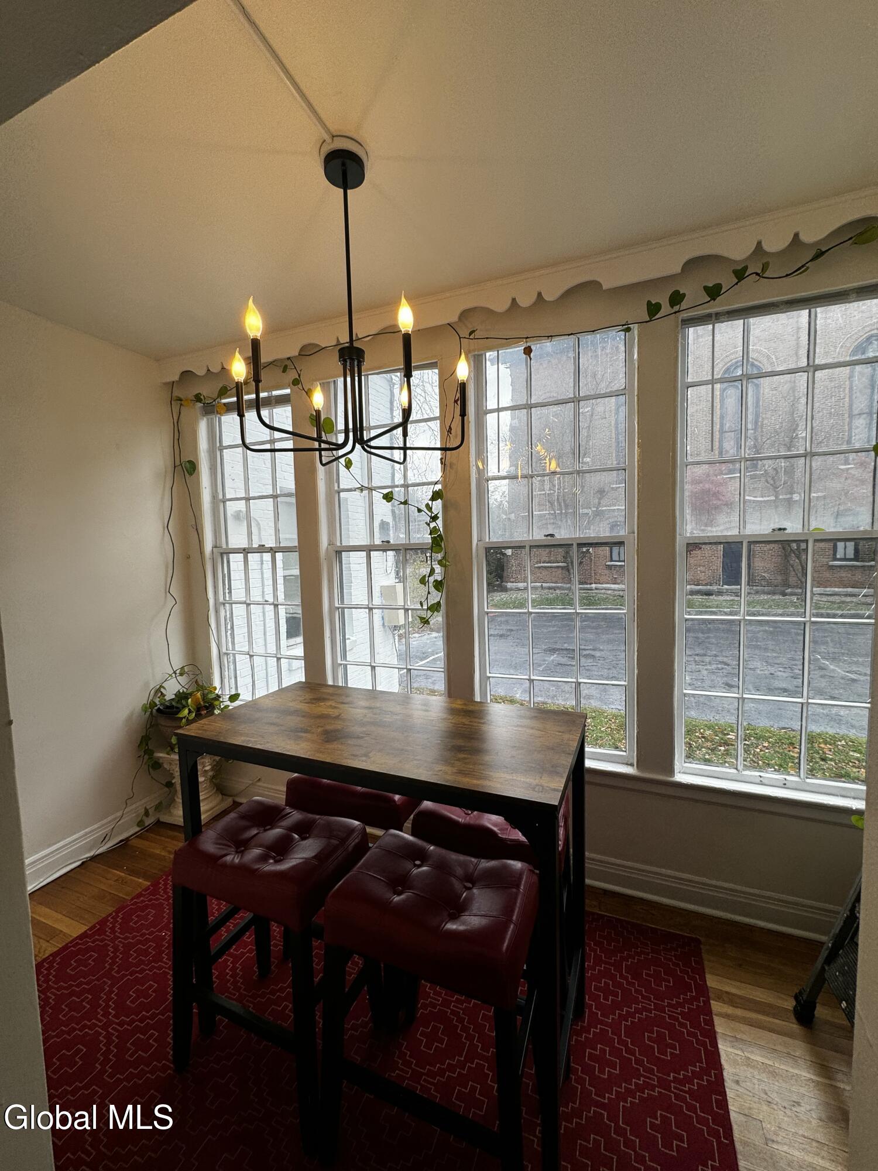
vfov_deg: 102.1
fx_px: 473
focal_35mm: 14
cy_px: 586
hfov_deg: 85.7
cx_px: 439
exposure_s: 1/244
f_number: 2.2
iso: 40
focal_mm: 2.22
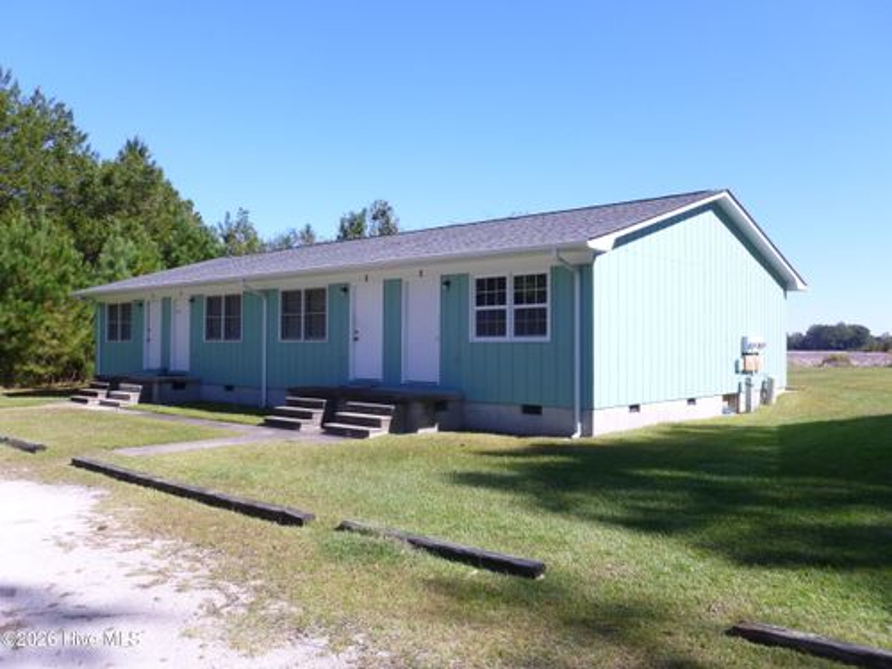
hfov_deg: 63.4
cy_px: 334
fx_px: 722
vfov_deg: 49.7
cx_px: 446
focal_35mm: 28
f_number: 3.3
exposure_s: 1/640
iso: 100
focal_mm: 5
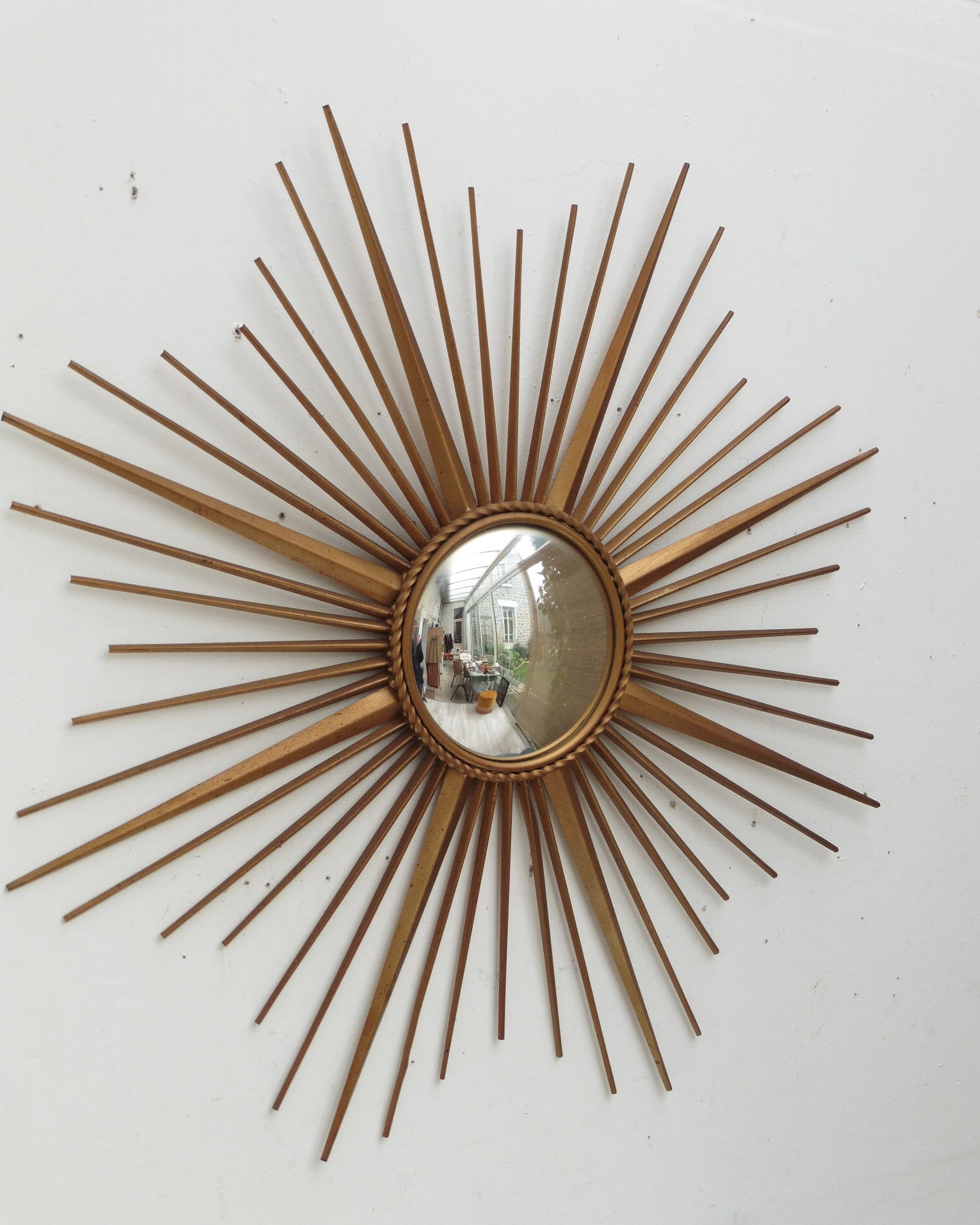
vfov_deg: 40.3
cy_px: 655
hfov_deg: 32.8
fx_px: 1667
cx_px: 489
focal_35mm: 46
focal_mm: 7.9
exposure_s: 1/80
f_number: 4.1
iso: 100
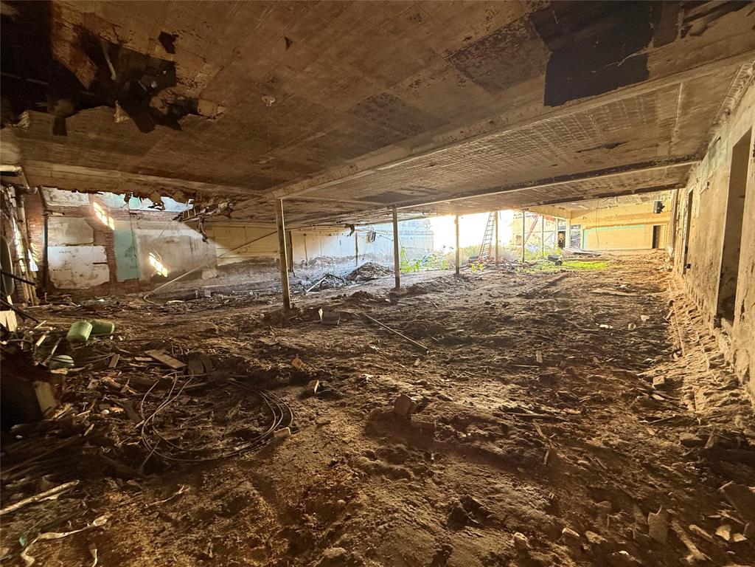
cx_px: 378
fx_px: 305
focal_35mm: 14
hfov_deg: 102.1
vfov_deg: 85.7
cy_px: 284
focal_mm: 2.22
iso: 400
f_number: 2.2
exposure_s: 1/96
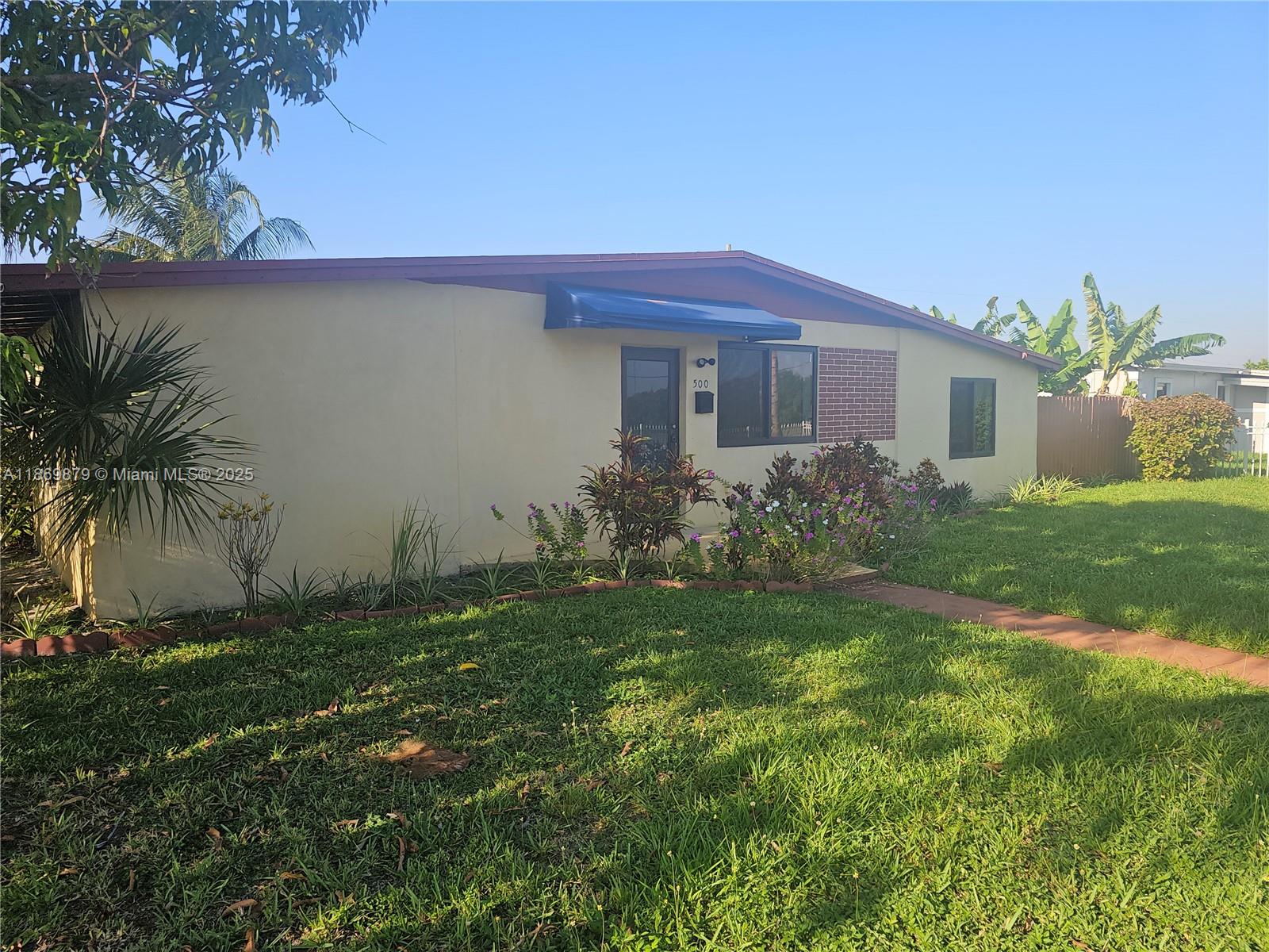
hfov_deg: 73.9
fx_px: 843
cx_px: 634
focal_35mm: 23
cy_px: 476
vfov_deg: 58.9
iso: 10
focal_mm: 6.3
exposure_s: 1/353
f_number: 1.7
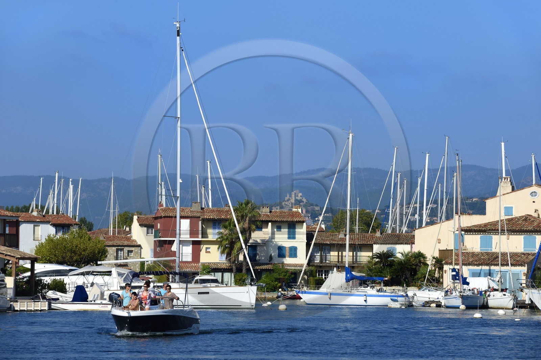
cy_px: 180
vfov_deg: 7.4
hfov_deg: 11.1
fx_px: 2779
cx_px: 270
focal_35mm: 185
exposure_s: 1/320
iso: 200
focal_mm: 185
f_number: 11
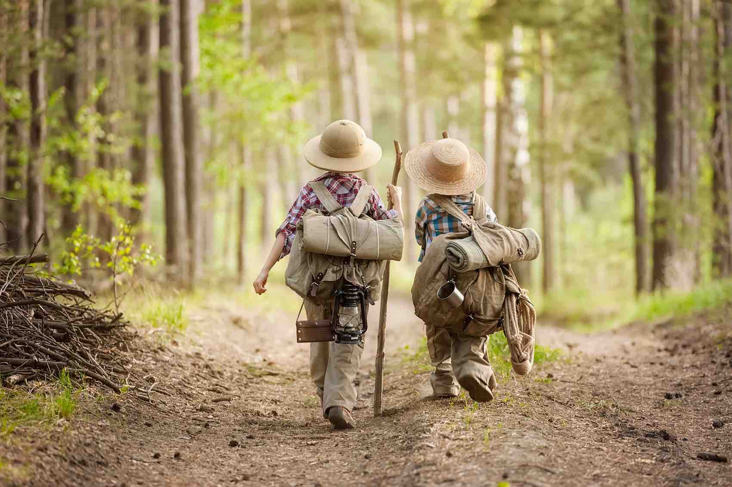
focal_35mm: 200
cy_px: 244
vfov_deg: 6.9
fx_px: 4064
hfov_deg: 10.3
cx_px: 366
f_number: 3.2
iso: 500
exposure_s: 1/125
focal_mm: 200
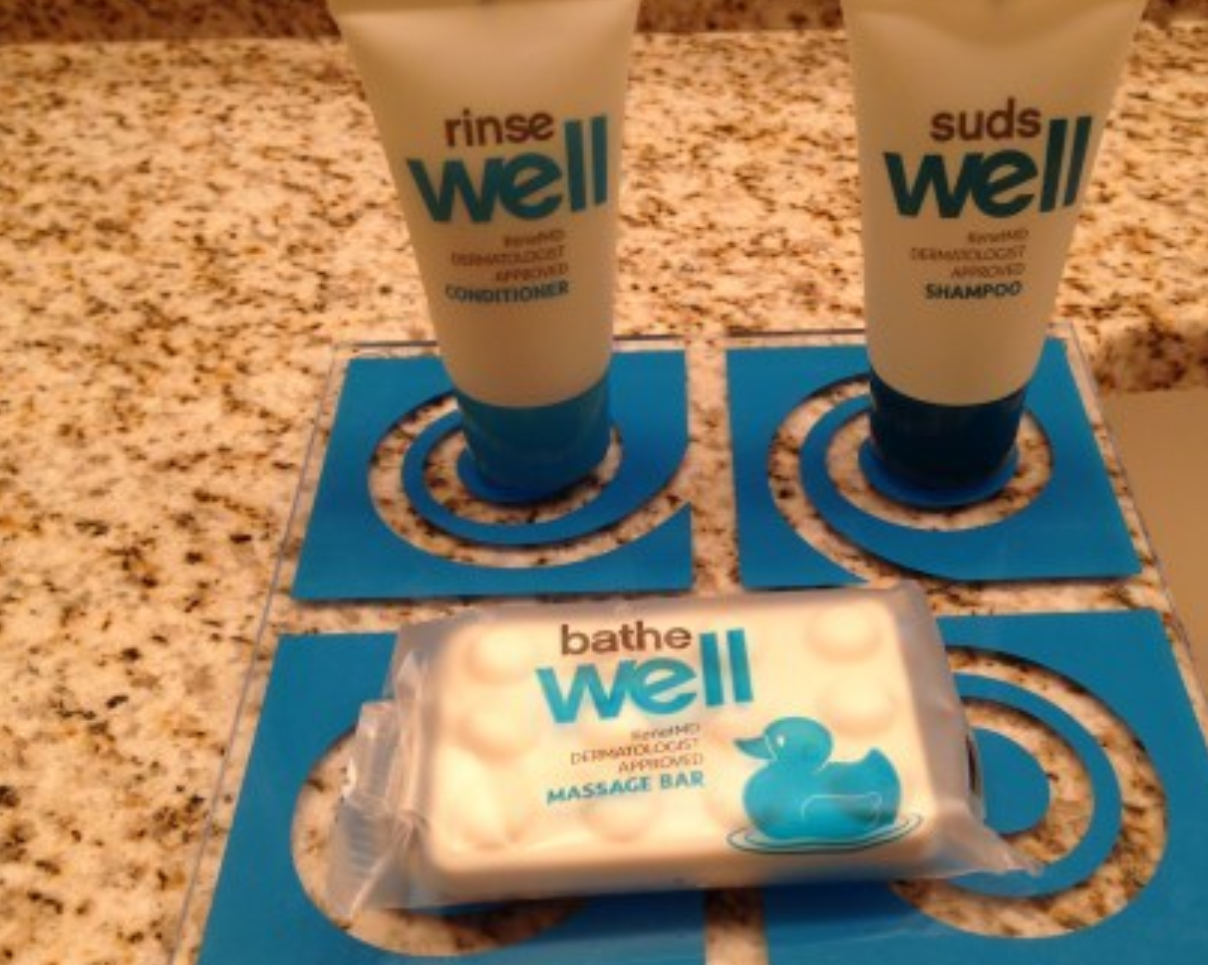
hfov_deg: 44.7
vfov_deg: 36.5
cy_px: 511
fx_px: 1465
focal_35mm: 41
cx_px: 700
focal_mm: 4.12
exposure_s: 1/40
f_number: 2.4
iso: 50
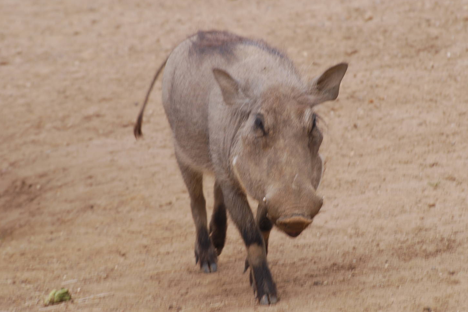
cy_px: 152
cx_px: 248
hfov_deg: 4.1
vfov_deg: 2.7
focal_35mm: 500
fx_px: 6499
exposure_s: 1/125
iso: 125
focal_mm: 300
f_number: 8
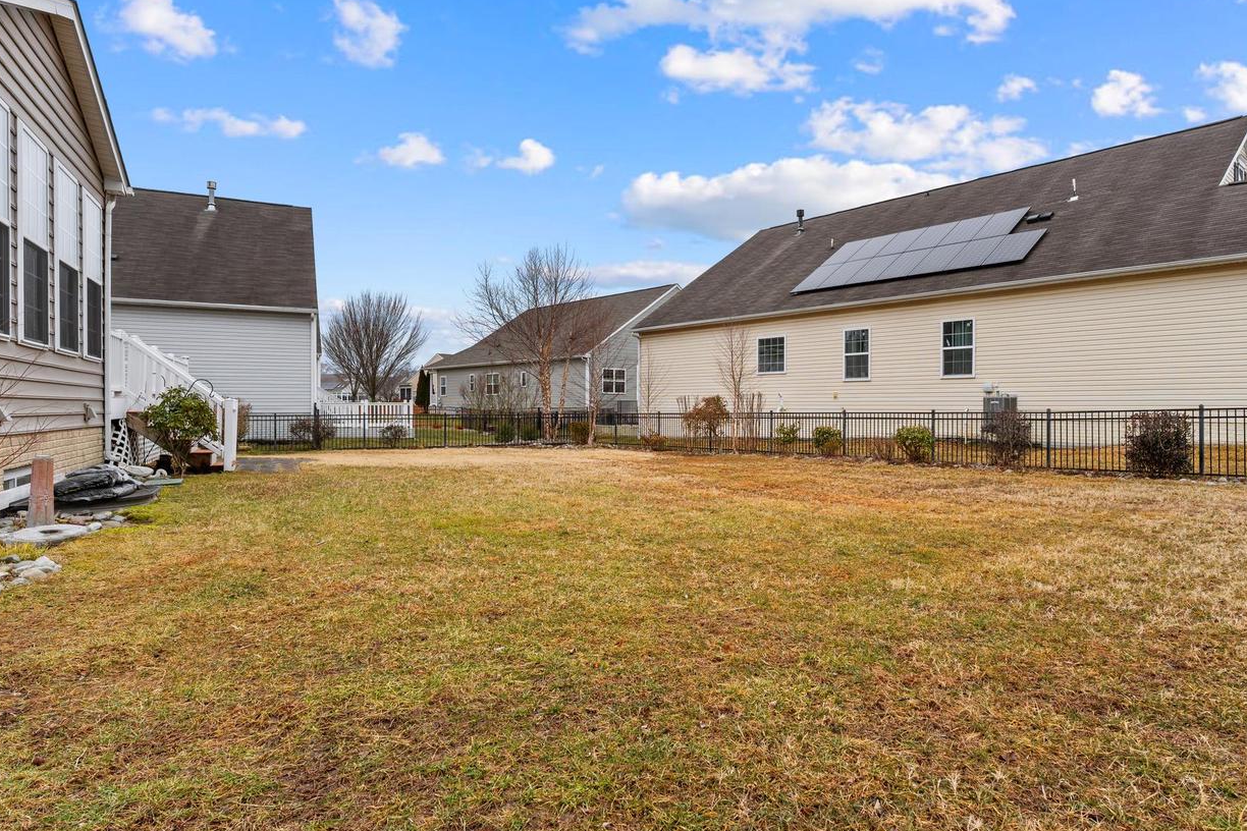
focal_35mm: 21
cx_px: 669
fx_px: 721
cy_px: 413
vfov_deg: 59.9
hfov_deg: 81.6
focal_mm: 11.8
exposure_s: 1/500
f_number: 6.3
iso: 200
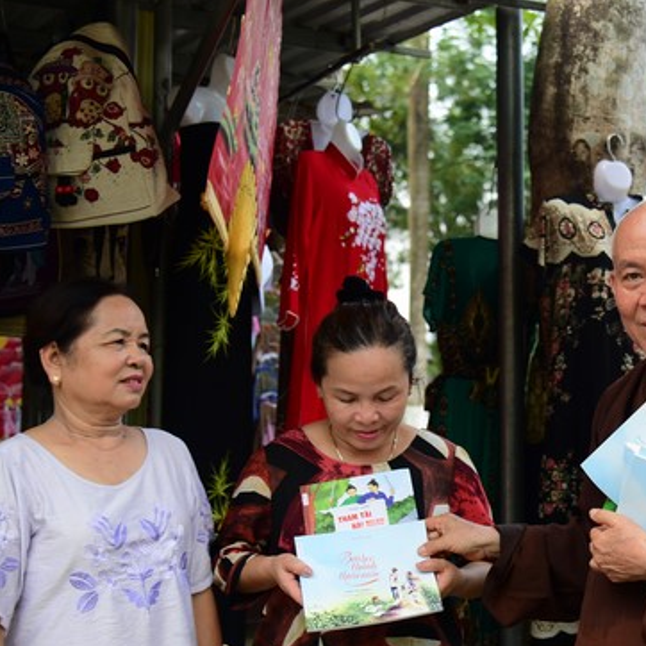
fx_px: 1288
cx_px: 550
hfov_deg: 27.4
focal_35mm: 61
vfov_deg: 28.1
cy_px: 369
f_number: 4
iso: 320
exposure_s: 1/50
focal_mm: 40
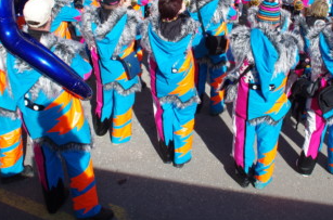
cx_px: 175
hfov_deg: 44.6
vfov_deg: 29.7
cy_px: 46
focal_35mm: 44
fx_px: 406
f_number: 11
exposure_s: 1/100
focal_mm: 18
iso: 100
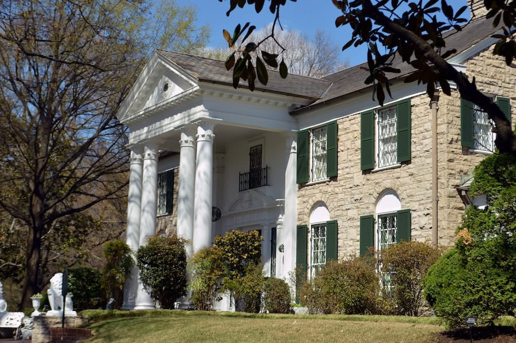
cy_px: 172
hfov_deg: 29.9
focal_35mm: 68
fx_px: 966
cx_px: 258
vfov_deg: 20.1
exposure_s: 1/200
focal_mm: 45
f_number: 7.1
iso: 100
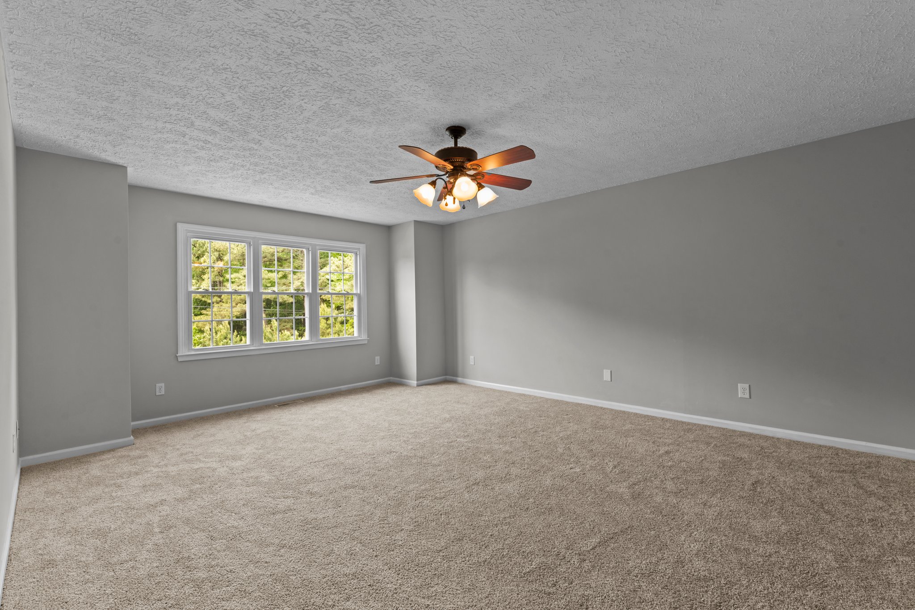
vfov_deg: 77.3
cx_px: 458
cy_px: 305
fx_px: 381
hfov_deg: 100.4
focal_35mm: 15
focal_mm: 15
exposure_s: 1/4
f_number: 7.1
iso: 400
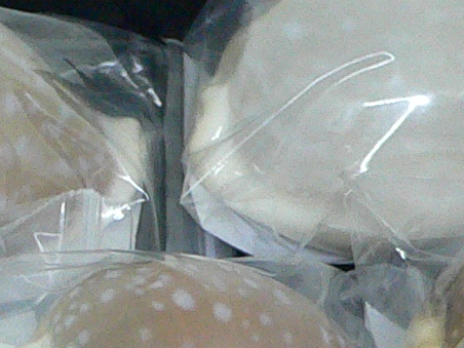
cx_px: -112
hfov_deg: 12.3
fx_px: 2091
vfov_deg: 9.4
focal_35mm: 156
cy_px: 416
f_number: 2.8
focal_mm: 4.6
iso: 200
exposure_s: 1/60
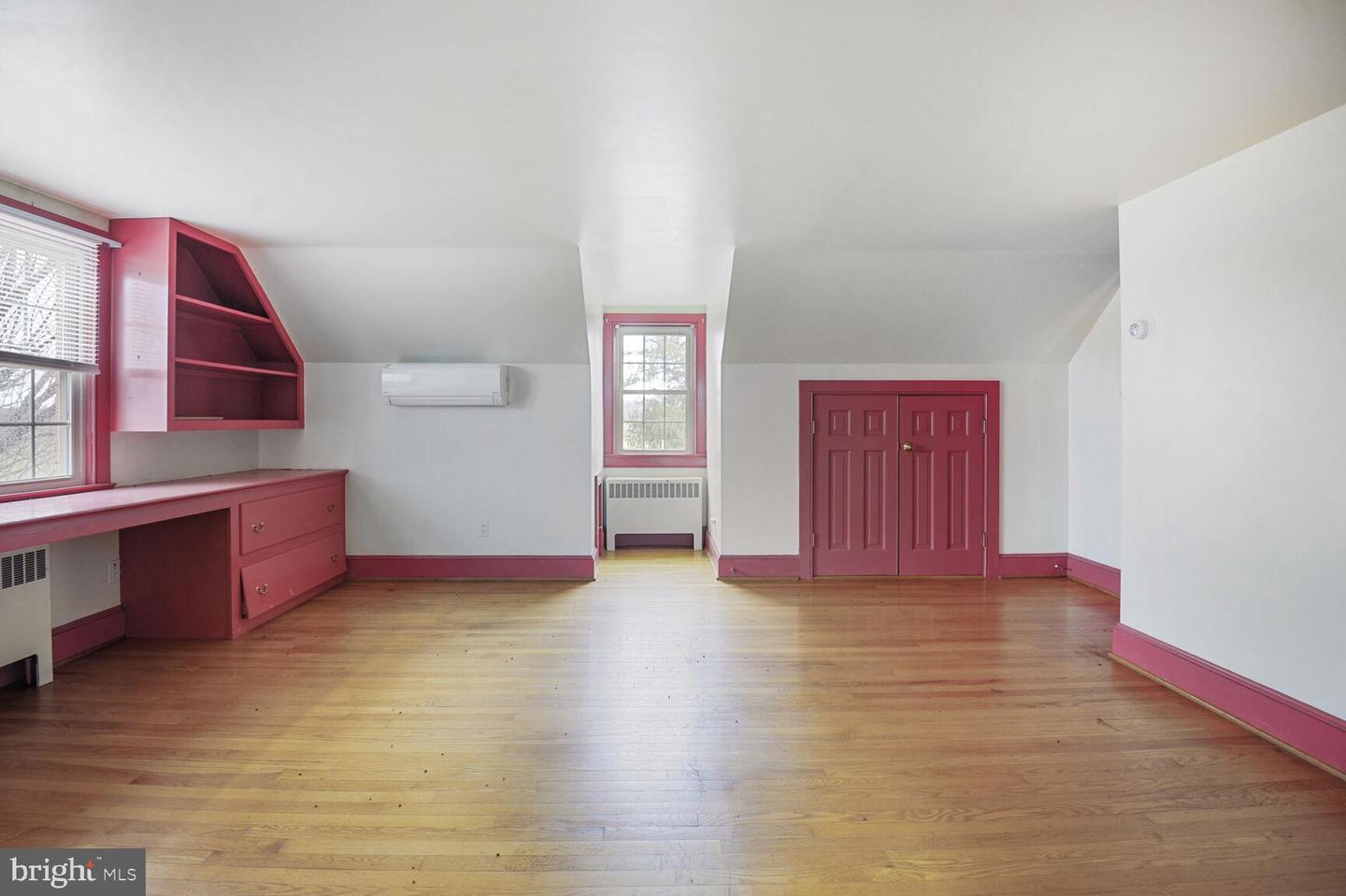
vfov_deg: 73.7
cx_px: 673
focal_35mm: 16
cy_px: 448
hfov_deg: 96.8
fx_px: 598
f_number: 5.6
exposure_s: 1
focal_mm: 16
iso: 200
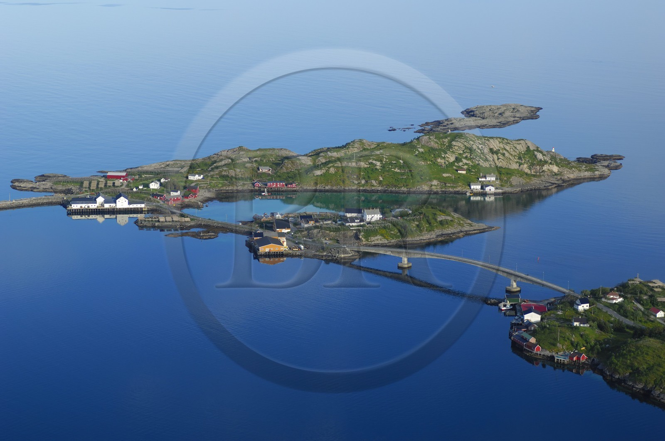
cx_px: 332
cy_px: 220
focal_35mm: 72
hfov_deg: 28.1
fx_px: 1328
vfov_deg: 18.9
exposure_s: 1/800
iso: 100
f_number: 3.5
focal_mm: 48
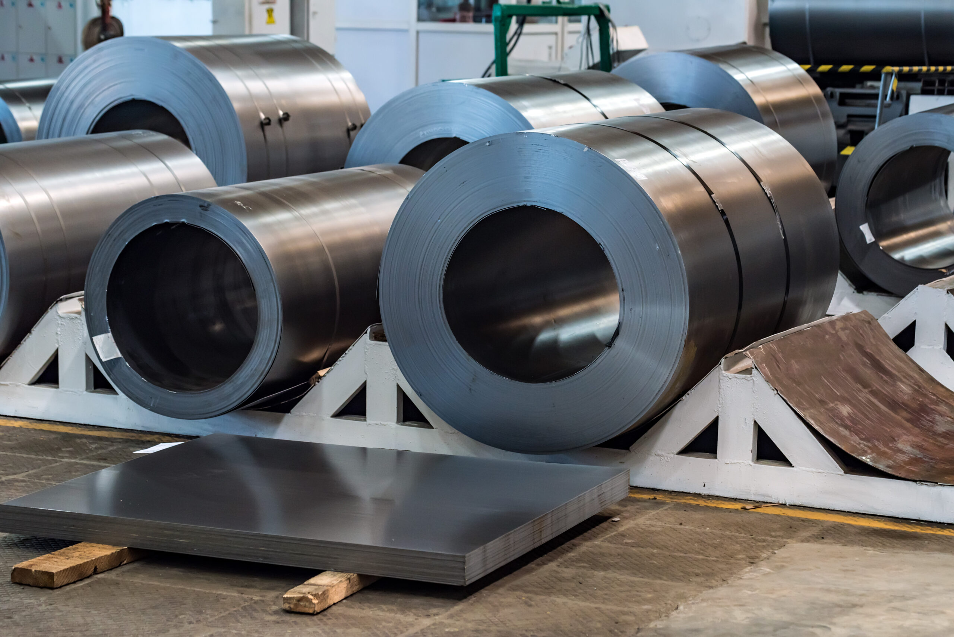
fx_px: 2386
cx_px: 477
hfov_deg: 22.6
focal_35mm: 90
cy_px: 318
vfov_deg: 15.2
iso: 800
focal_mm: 90
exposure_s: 1/200
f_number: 5.6
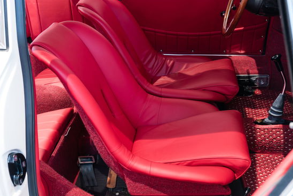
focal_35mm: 49
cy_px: 109
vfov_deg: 27.5
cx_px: 163
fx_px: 399
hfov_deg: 40.3
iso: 100
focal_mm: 35
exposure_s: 5
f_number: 7.1
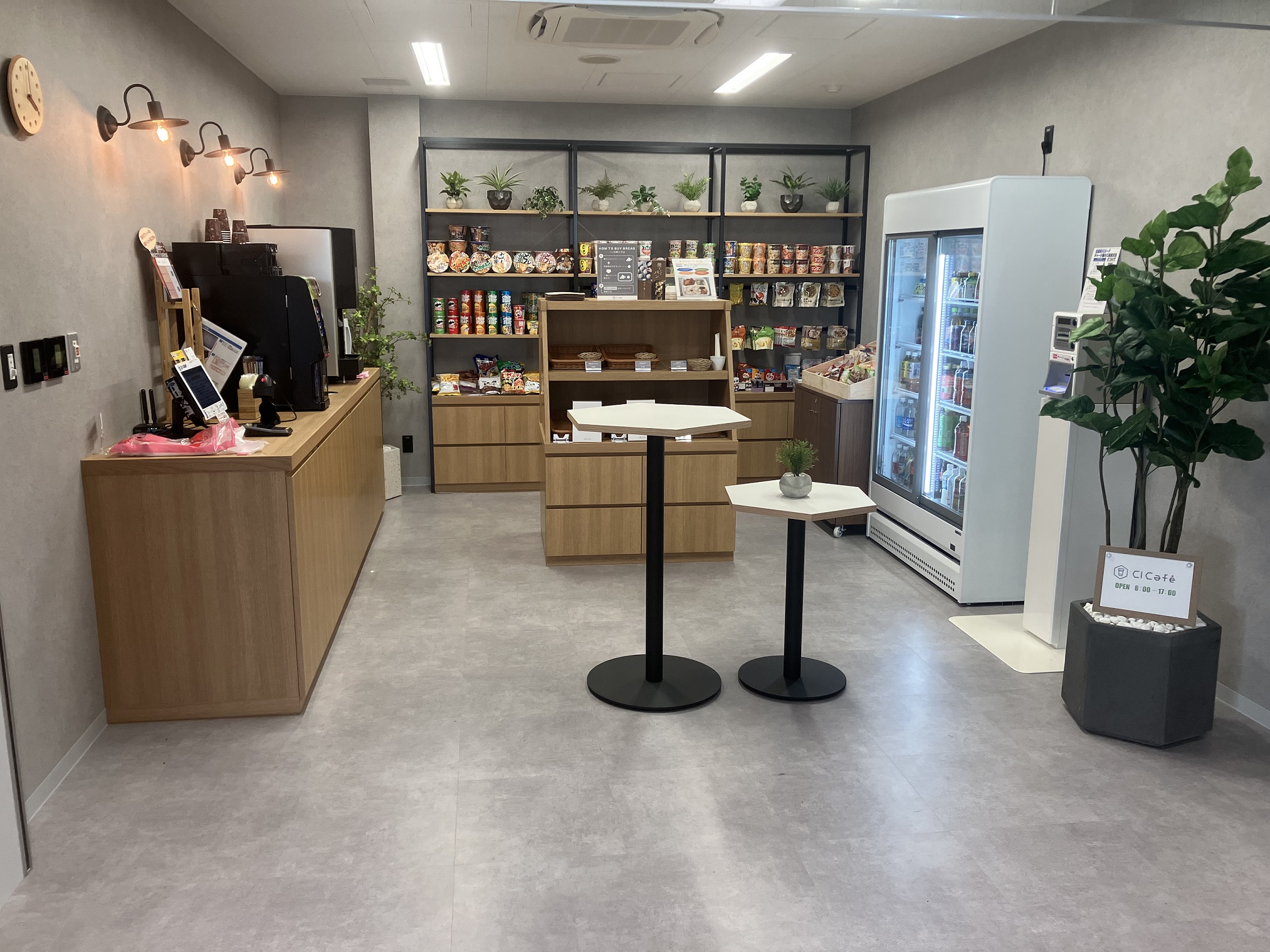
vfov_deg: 49.7
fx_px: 1027
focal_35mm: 28
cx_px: 635
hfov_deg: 63.4
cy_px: 476
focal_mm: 3.99
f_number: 1.8
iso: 80
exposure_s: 1/108
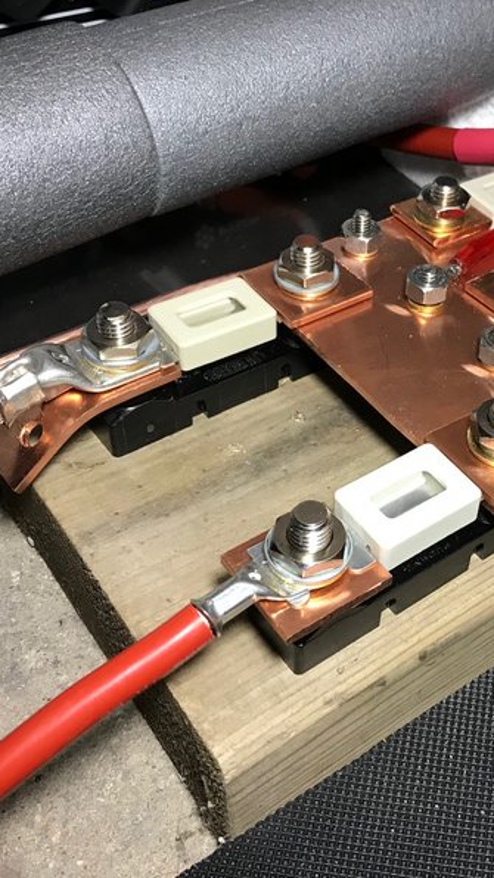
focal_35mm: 41
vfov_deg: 49.4
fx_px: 954
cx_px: 425
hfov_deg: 28.2
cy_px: 437
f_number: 1.8
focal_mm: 3.99
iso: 40
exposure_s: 1/33
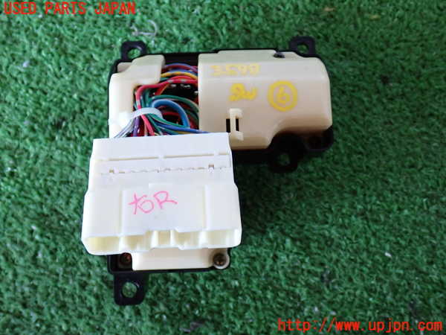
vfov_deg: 35.1
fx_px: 528
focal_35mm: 41
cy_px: 168
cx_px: 223
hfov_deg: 45.8
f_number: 2.8
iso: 400
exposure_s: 1/40
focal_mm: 7.31
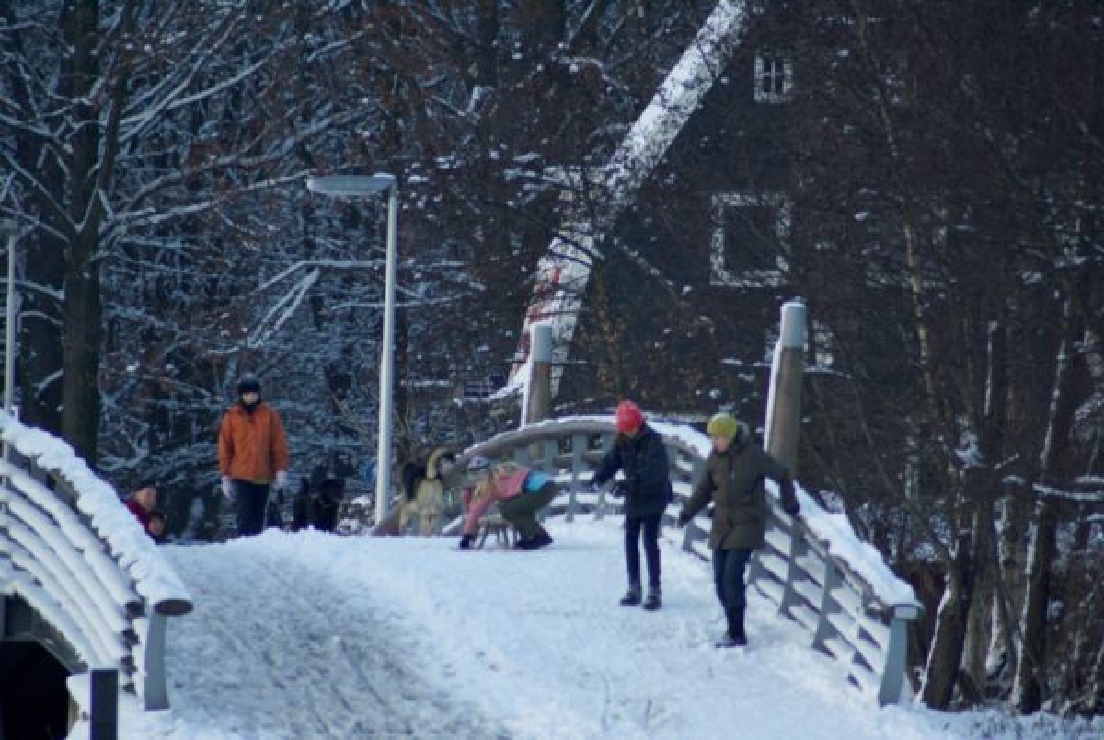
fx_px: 13820
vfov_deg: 3.1
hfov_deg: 4.6
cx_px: 552
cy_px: 370
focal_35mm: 450
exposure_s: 1/160
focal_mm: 300
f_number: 5.6
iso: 400
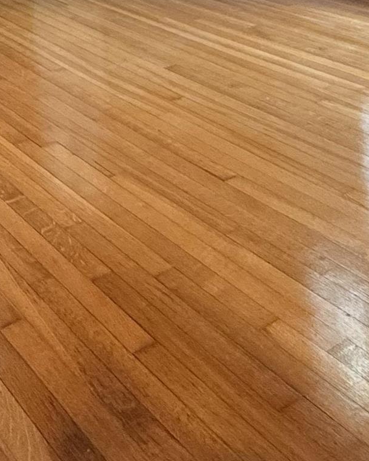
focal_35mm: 55
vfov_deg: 26.0
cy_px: -214
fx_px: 750
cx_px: 25
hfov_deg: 26.5
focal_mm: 2.22
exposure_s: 1/60
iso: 400
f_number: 2.2
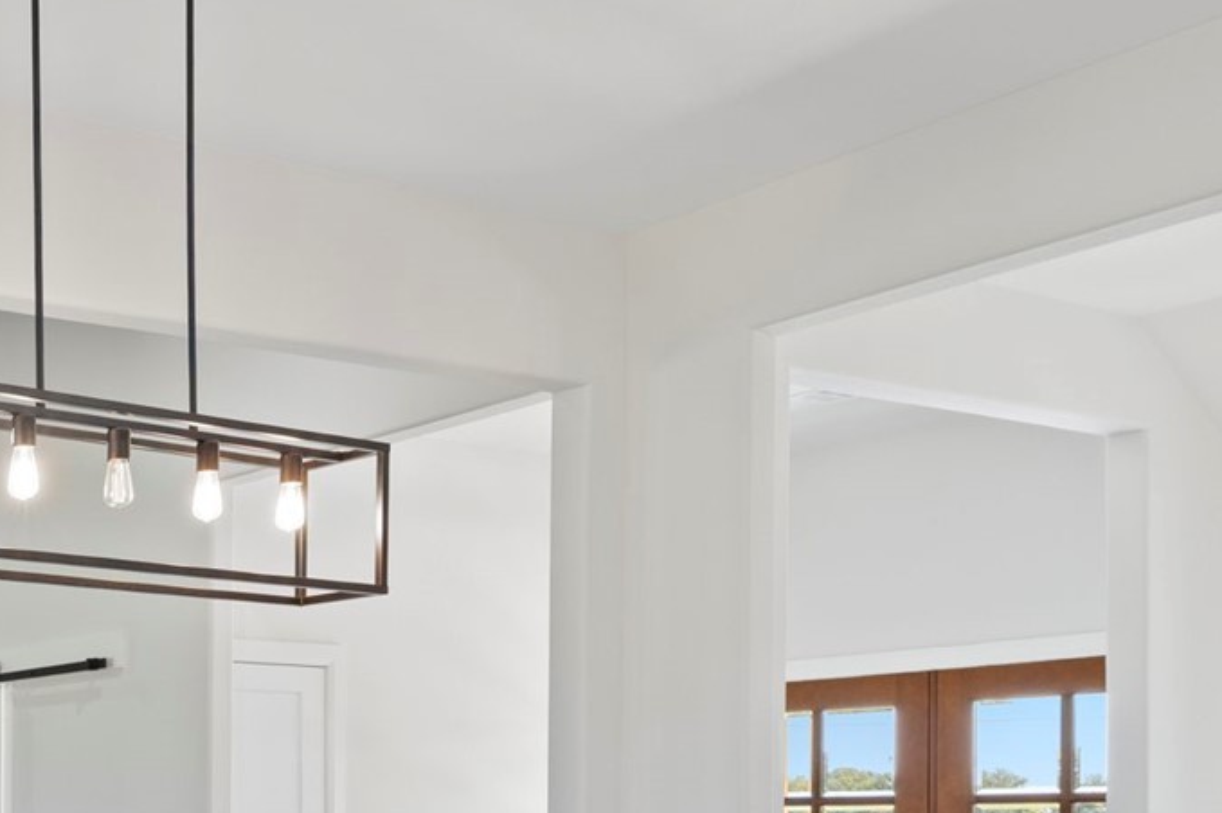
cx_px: -283
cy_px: 800
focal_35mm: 48
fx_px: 1628
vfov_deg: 26.6
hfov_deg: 32.9
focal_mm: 16
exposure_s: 1/6
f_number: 9
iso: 200
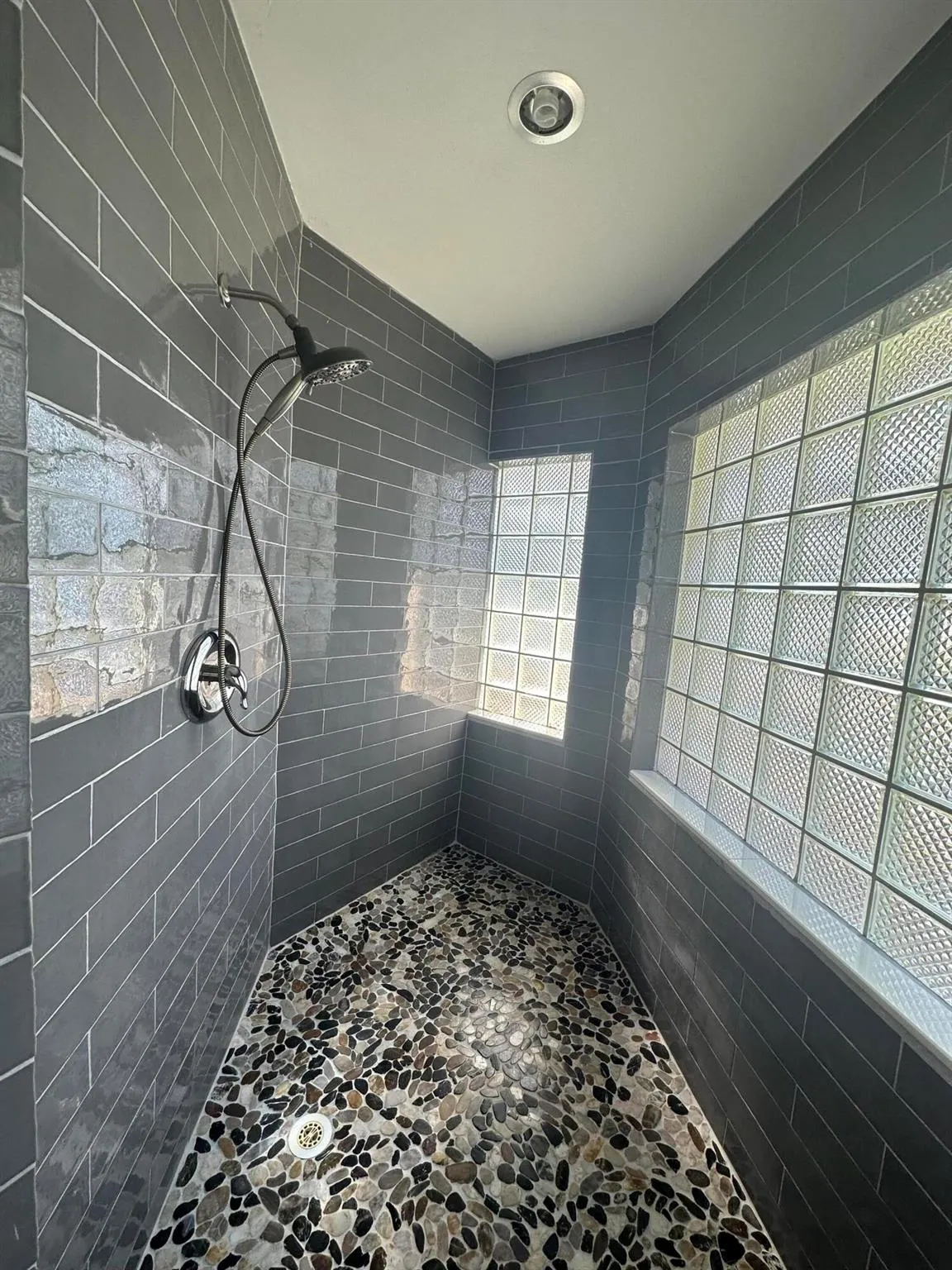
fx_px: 513
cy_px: 635
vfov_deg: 102.1
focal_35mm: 14
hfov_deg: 85.7
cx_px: 476
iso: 40
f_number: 2.2
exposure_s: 1/133
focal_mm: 2.22
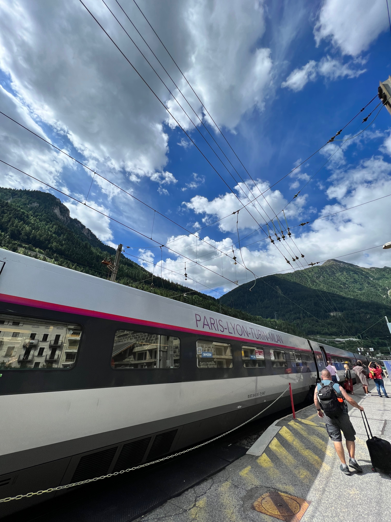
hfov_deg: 89.9
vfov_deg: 106.2
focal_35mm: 13
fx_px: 196
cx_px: 196
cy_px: 261
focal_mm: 1.57
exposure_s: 1/2801
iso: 32
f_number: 1.8
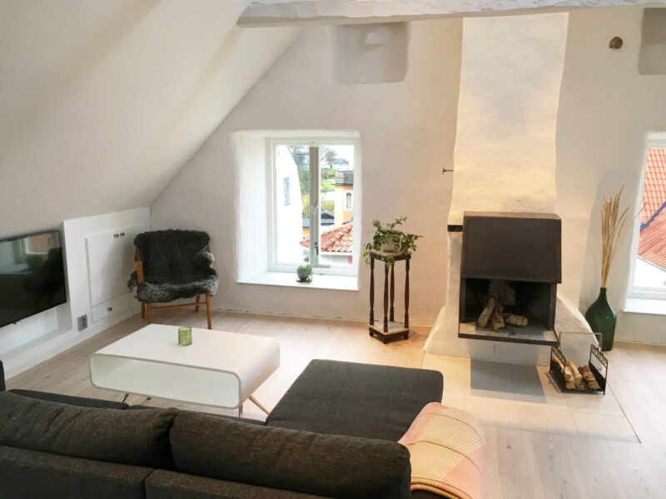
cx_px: 333
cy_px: 250
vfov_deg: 48.2
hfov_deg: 61.7
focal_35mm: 29
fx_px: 558
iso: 50
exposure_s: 1/33
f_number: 2.2
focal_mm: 4.15
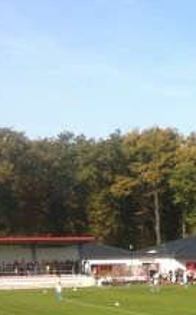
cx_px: 262
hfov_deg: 12.4
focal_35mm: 102
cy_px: 309
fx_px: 873
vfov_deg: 19.8
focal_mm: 3.85
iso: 80
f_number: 2.8
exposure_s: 1/973
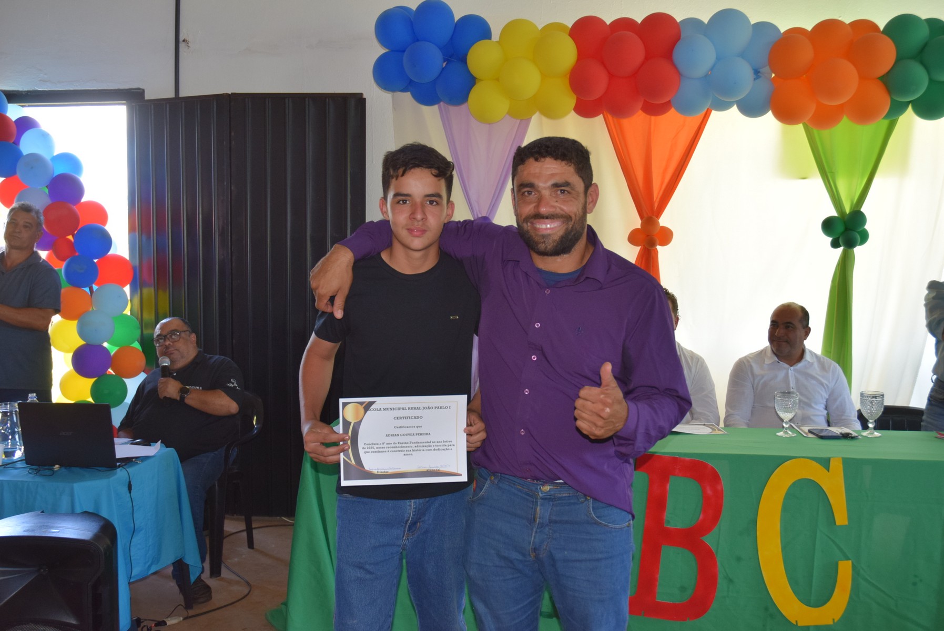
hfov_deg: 53.1
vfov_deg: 36.9
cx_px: 472
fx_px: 945
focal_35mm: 36
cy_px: 316
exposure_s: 1/100
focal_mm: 24
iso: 800
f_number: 5
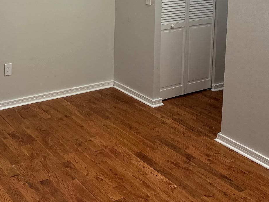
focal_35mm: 53
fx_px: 412
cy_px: -19
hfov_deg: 35.1
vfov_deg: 25.6
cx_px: 59
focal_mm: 6.86
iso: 125
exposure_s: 1/120
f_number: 1.78
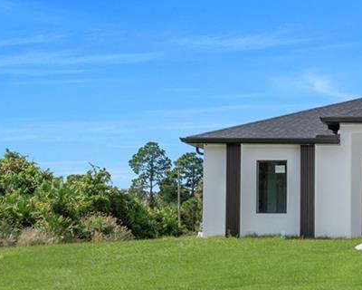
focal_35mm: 72
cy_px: 222
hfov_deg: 24.2
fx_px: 771
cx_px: 424
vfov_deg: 21.1
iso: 100
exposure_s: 1/500
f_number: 8
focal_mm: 20
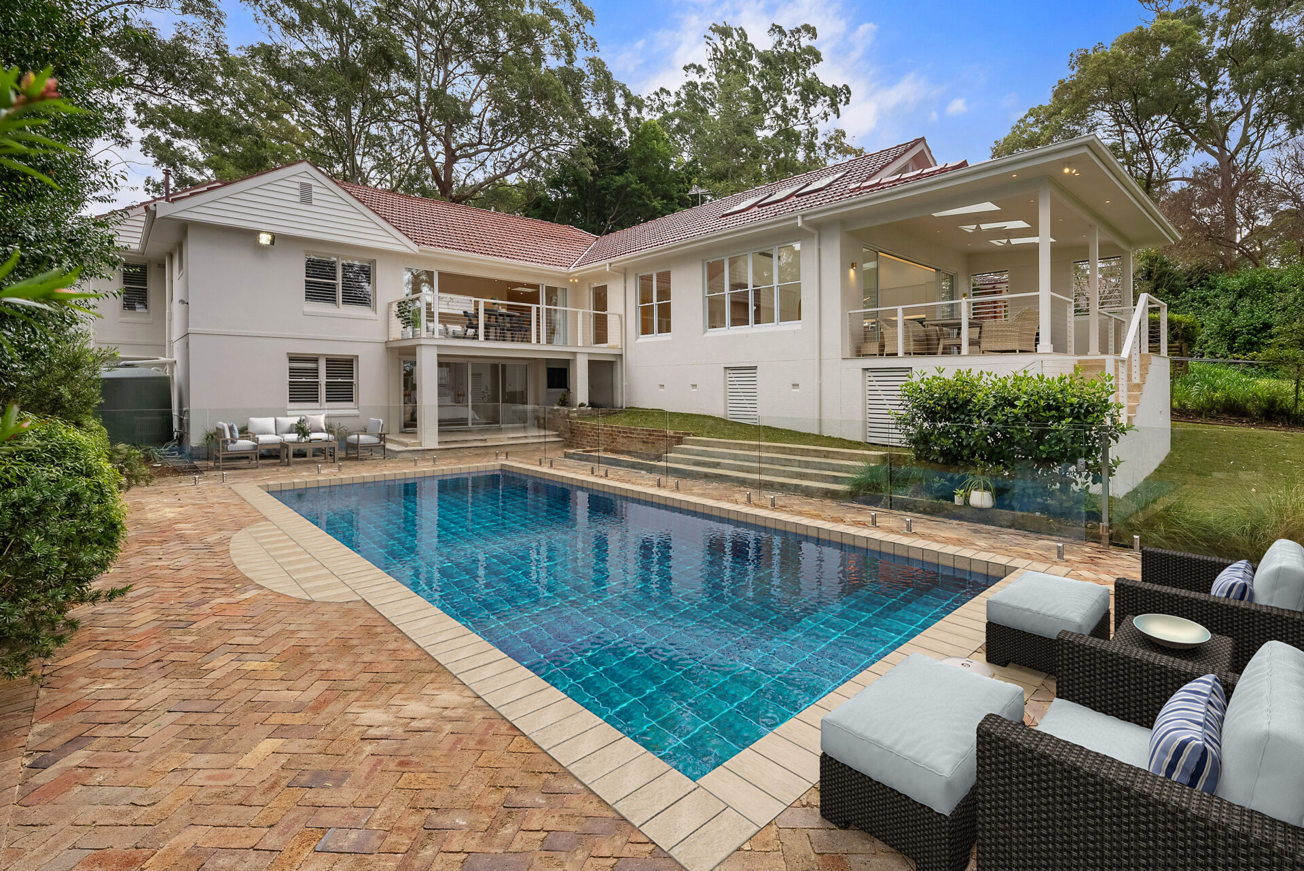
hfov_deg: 96.7
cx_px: 652
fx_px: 580
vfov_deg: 73.8
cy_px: 436
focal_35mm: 16
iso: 400
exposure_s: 1/500
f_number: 10
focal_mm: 16
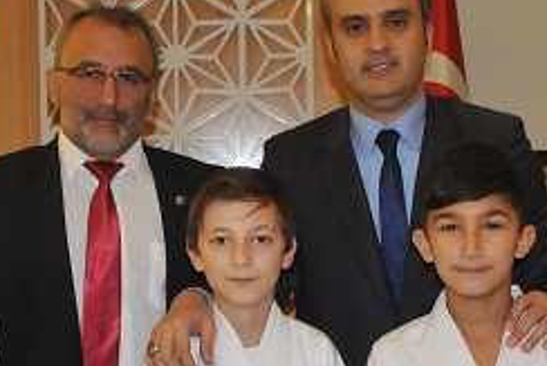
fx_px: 1323
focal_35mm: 87
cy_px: 274
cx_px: 229
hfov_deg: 23.3
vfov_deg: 15.7
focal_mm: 22
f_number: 5
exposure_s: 1/60
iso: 800
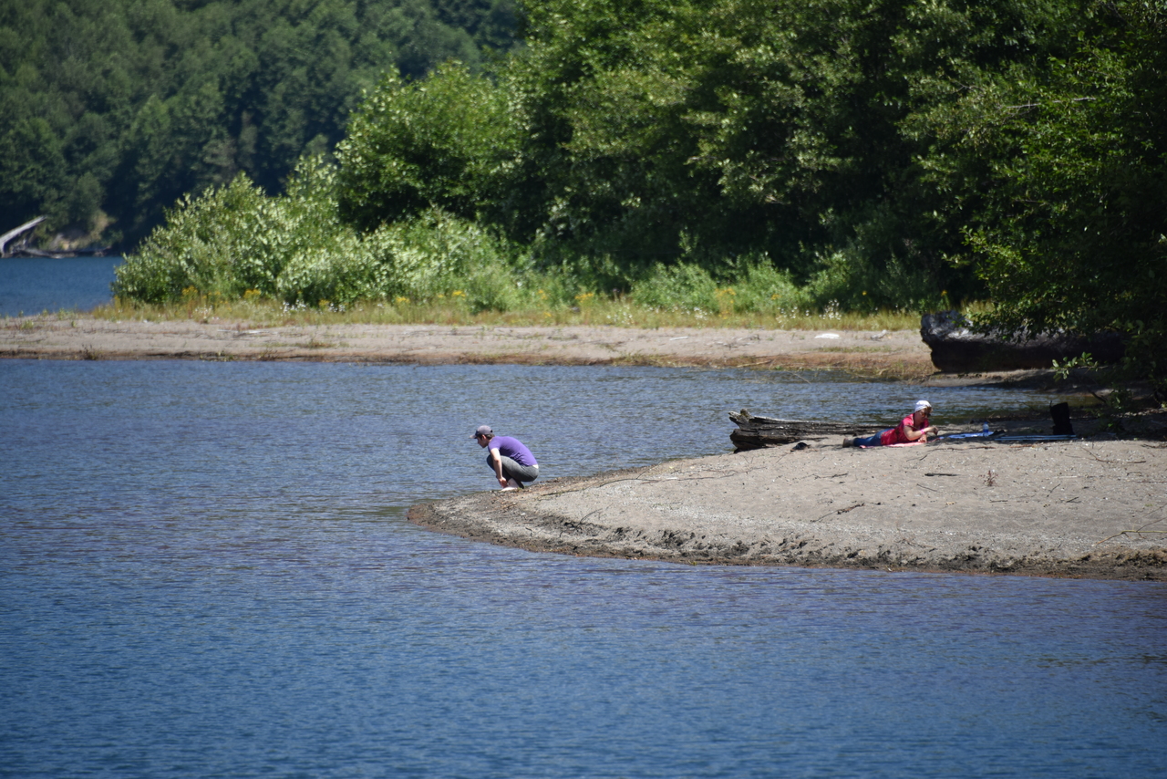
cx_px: 584
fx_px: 9727
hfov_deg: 6.9
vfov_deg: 4.6
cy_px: 390
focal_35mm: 300
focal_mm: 300
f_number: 5.6
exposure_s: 1/640
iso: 200
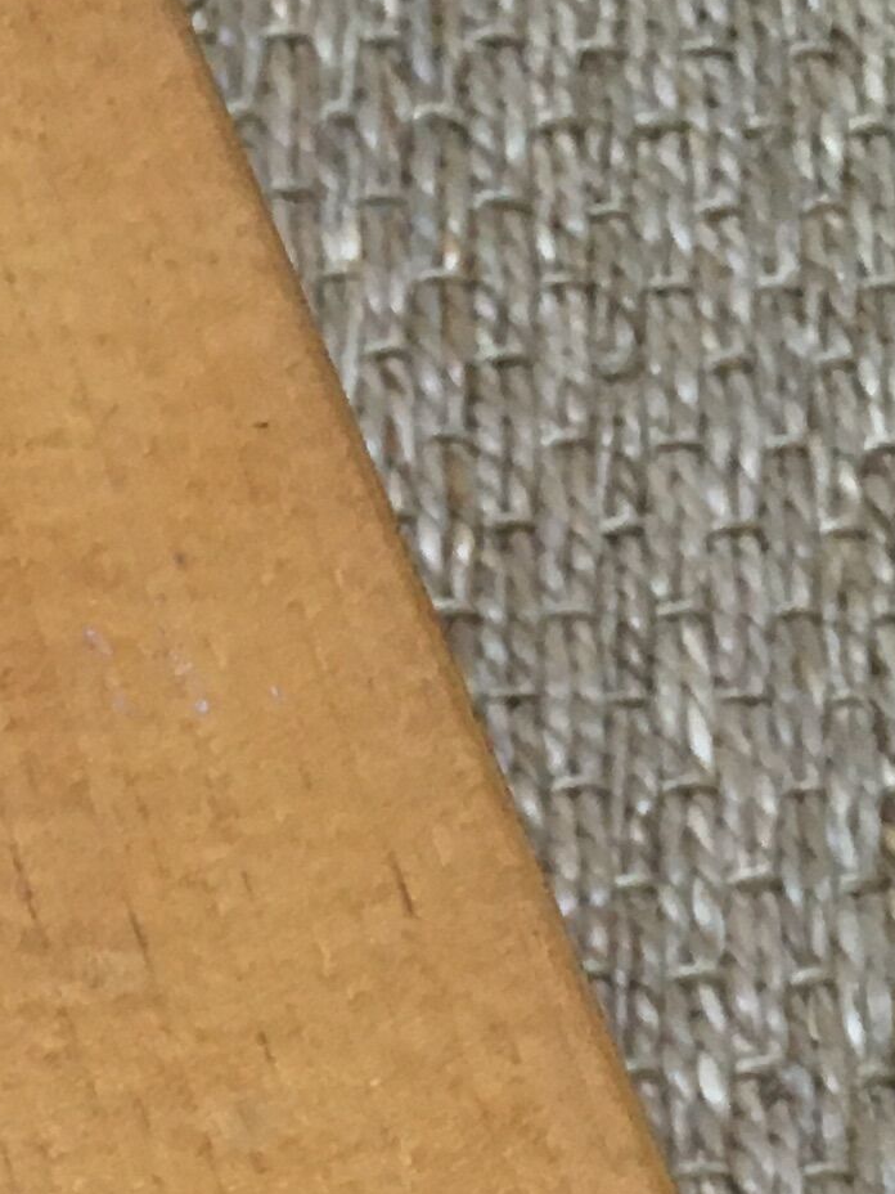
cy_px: 1599
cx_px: -710
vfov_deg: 14.9
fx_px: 4344
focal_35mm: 126
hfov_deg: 11.0
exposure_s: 1/33
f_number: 2.2
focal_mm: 4.15
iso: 125
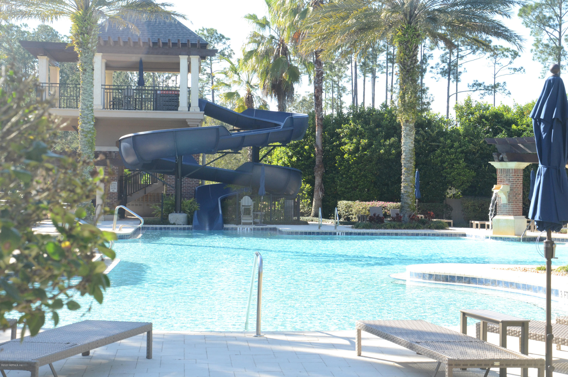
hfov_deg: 28.1
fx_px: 1134
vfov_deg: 18.8
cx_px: 284
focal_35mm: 72
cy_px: 188
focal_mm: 48
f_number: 10
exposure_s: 1/250
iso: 640
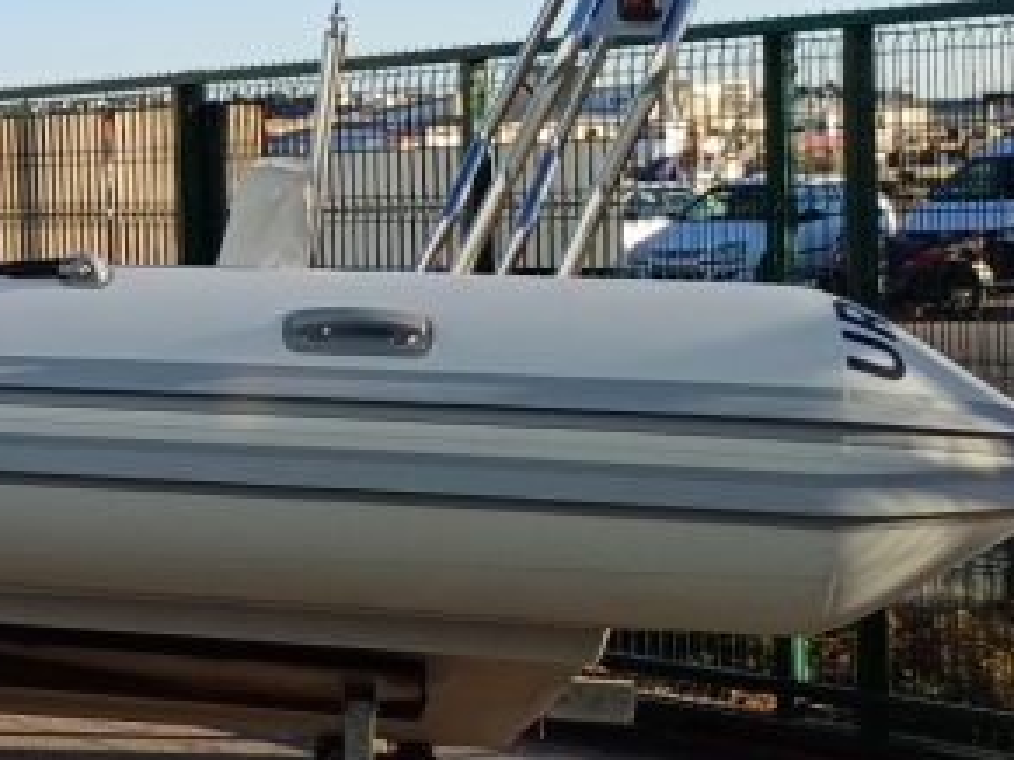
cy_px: 265
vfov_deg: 16.7
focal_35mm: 88
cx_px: -477
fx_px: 2577
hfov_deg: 19.6
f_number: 1.8
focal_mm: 4.65
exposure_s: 1/741
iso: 50
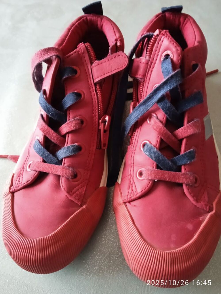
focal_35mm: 28
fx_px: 238
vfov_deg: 63.4
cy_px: 147
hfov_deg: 49.8
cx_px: 110
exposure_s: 1/10
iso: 2382
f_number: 2.2
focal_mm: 3.43
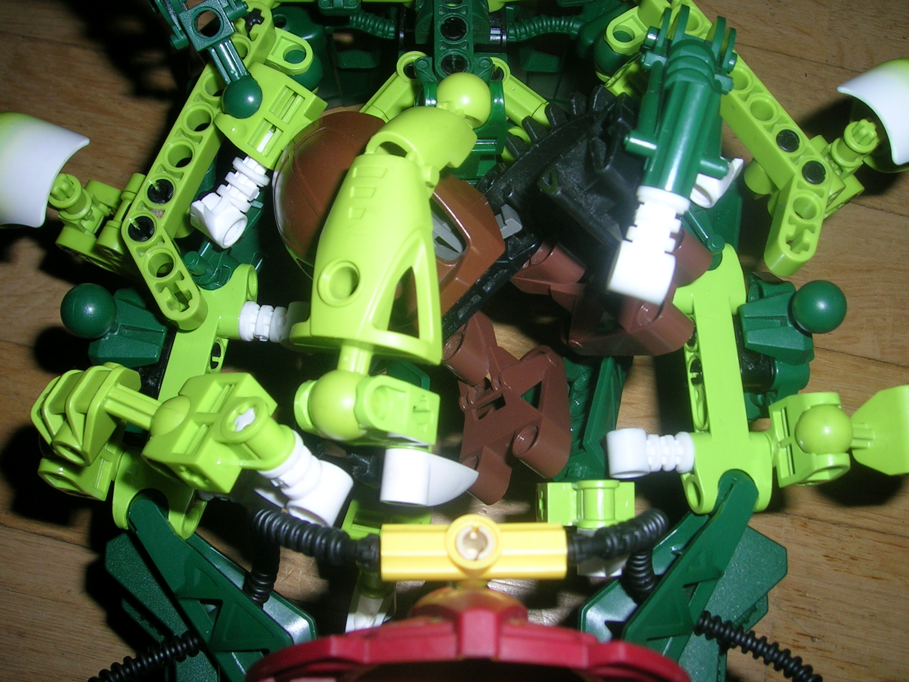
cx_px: 454
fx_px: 919
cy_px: 341
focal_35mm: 35
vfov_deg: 40.7
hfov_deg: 52.6
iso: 50
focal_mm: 5.4
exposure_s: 1/60.1
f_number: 4.8
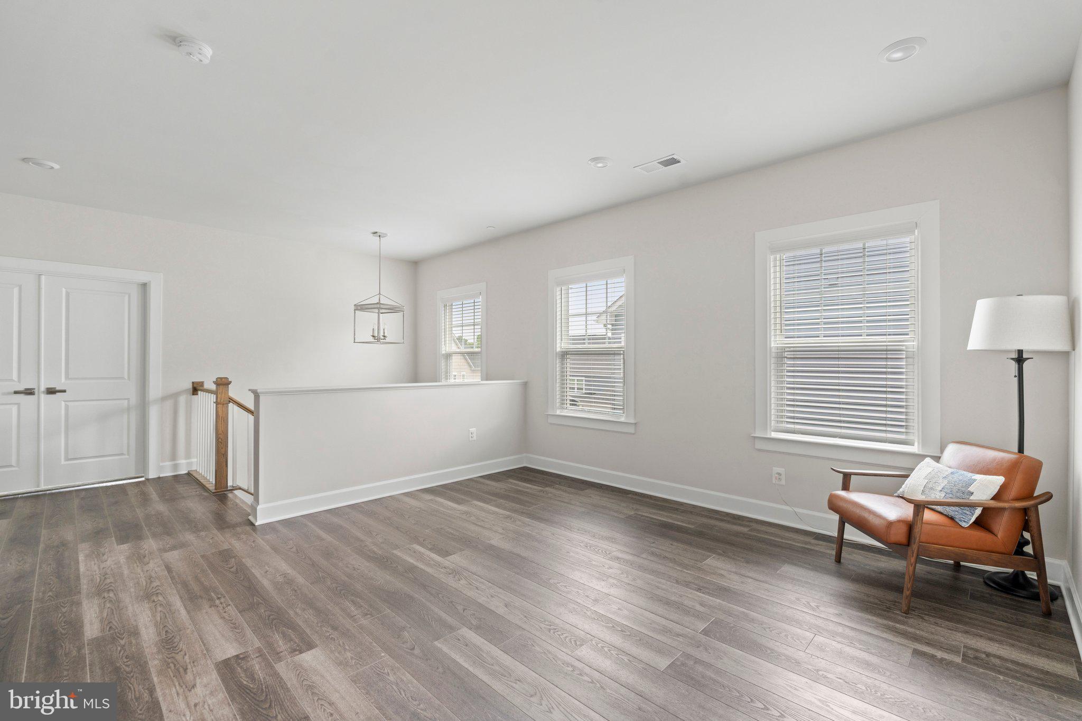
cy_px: 360
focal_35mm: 16
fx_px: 481
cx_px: 541
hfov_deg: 96.7
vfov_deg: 73.7
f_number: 7.1
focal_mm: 16
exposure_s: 1/2.5
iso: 500
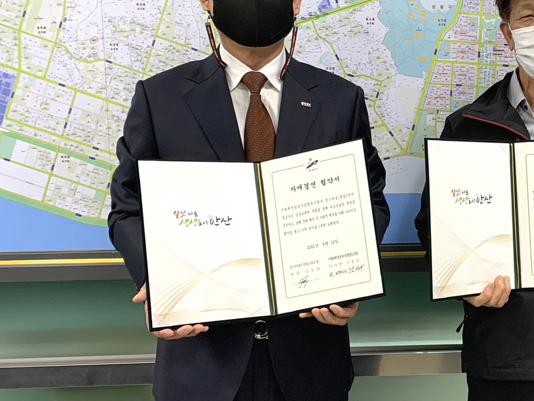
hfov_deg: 34.2
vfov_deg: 28.0
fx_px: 802
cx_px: 507
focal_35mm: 52
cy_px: 204
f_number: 1.8
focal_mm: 4.25
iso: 64
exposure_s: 1/60
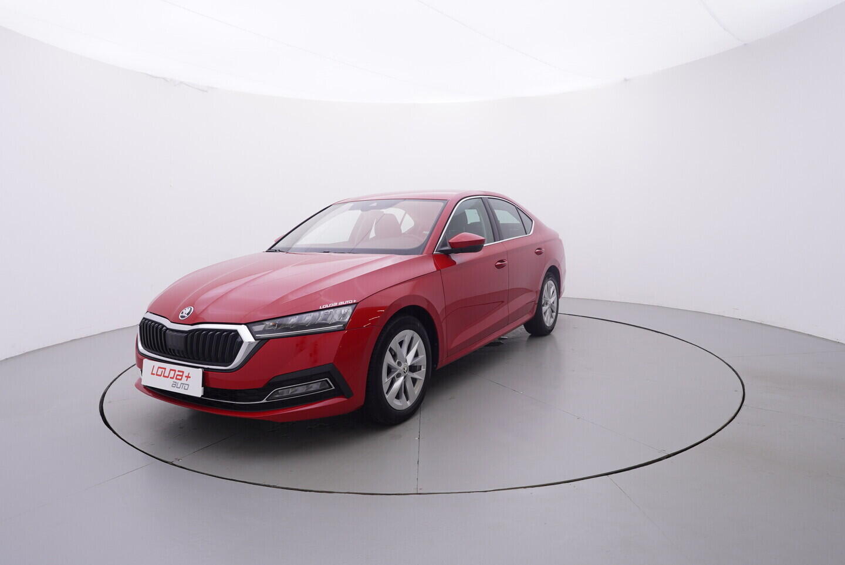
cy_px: 282
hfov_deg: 77.3
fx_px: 528
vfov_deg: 56.2
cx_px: 422
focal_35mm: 22
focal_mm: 15
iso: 200
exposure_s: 1/80
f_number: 5
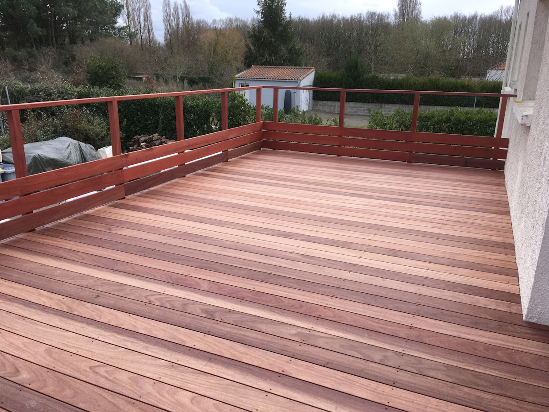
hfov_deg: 61.7
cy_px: 206
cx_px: 274
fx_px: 460
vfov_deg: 48.2
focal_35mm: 29
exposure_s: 1/557
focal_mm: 4.15
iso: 25
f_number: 2.2
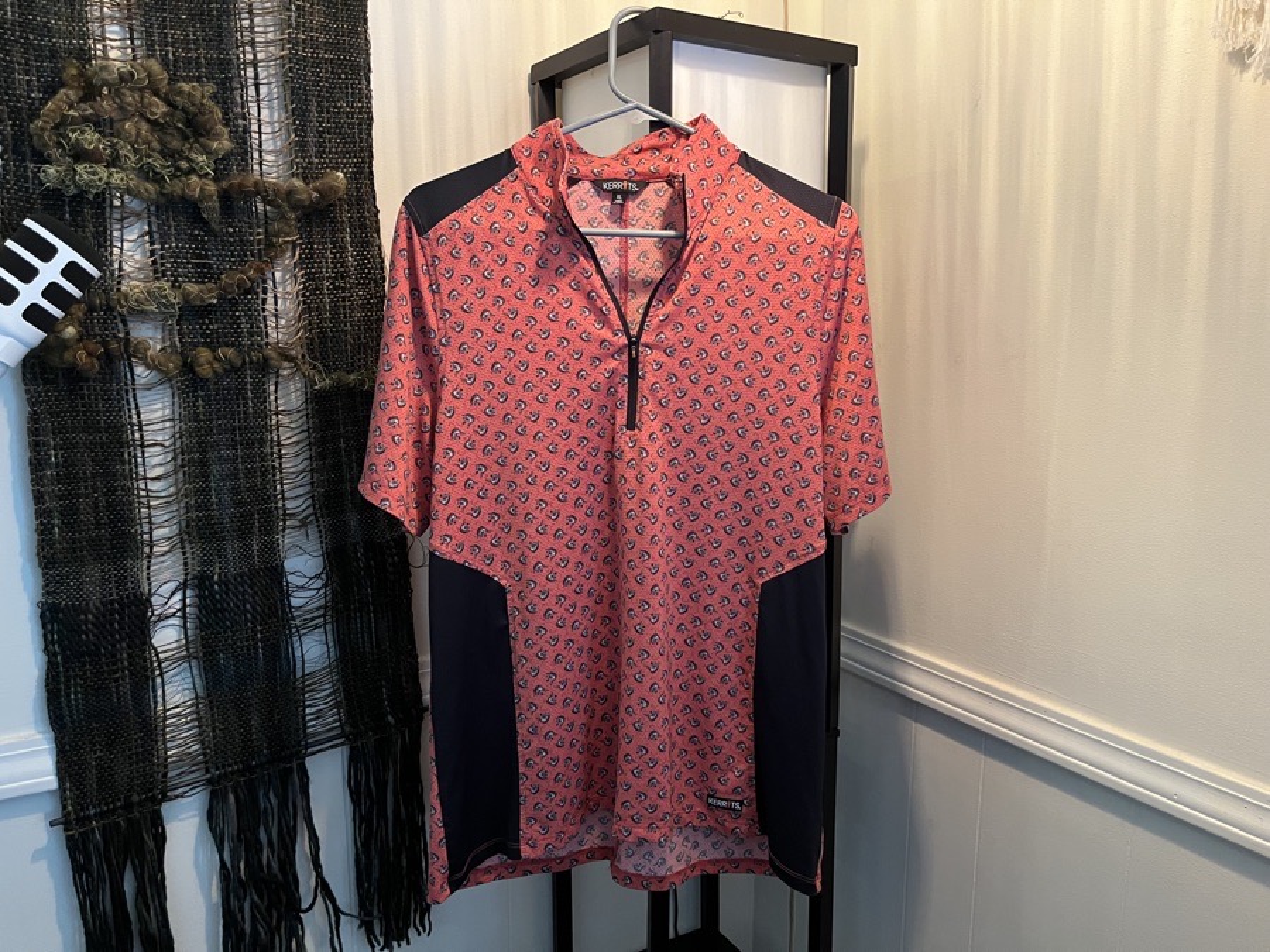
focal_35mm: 26
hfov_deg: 67.3
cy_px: 476
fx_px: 954
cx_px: 635
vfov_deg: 53.1
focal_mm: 5.1
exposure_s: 1/40
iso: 500
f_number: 1.6
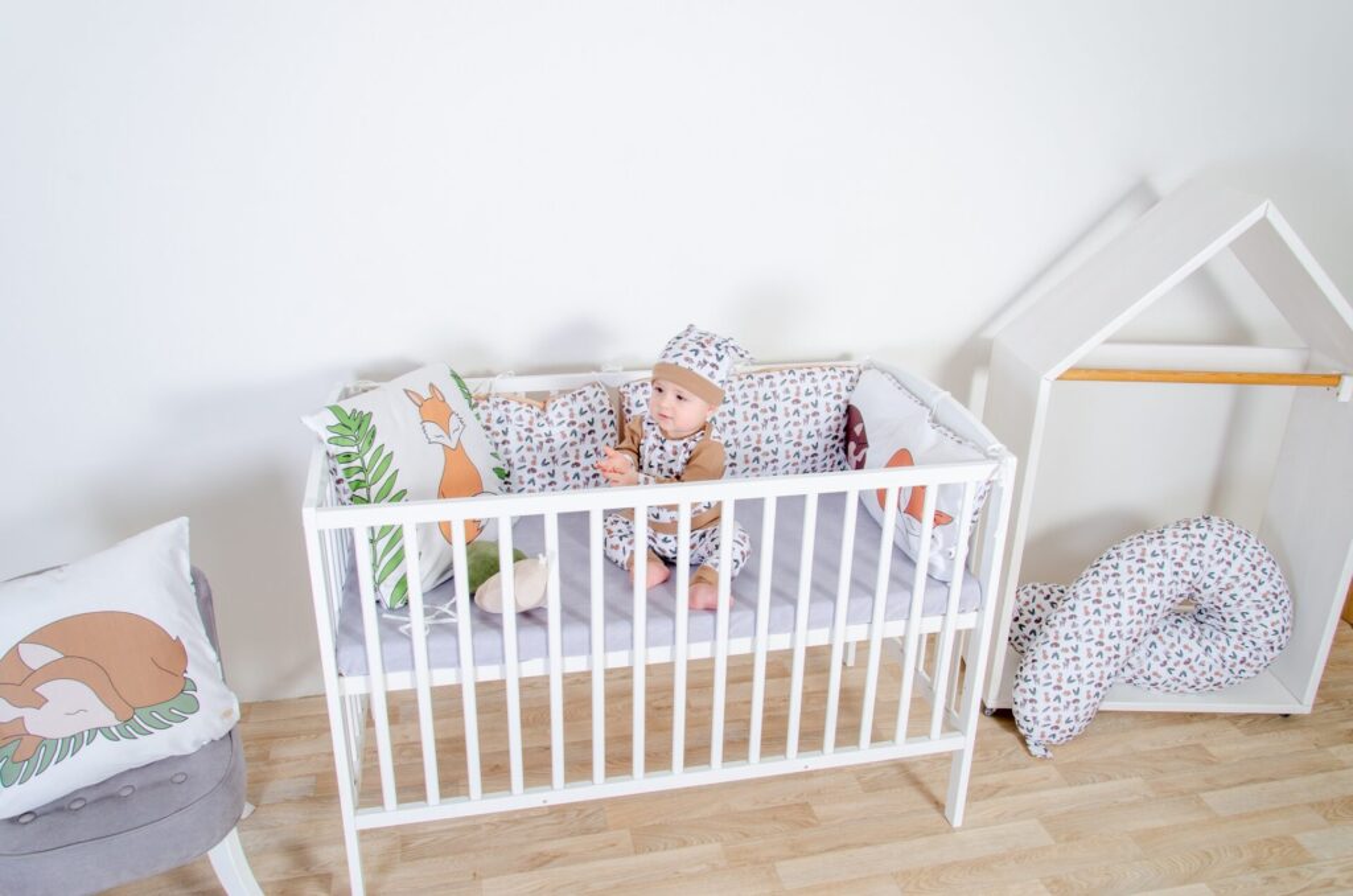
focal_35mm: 27
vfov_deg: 47.7
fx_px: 1013
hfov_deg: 67.5
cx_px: 676
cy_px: 448
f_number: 11
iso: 100
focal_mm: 18
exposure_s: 1/125
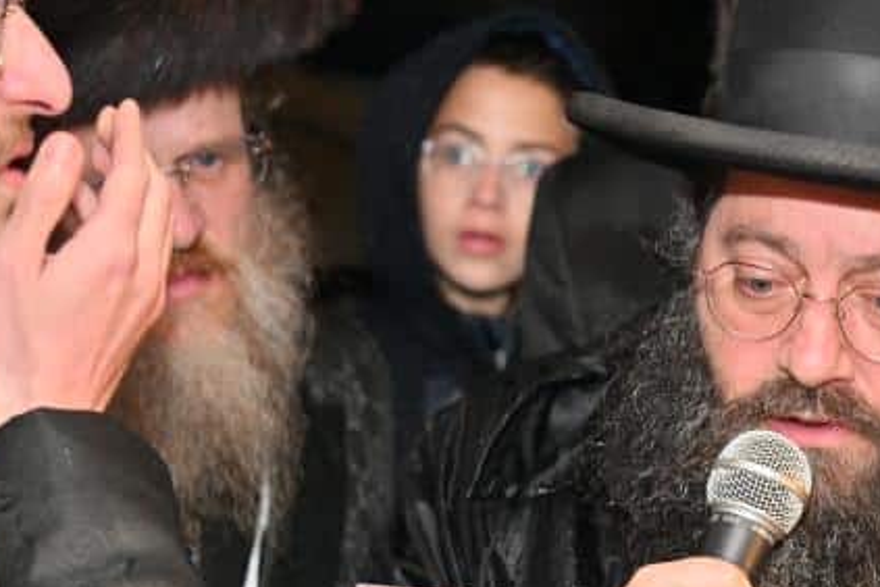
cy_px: 476
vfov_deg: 10.3
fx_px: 3251
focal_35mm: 133
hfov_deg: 15.2
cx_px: 838
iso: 200
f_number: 4
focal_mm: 55
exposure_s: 1/200
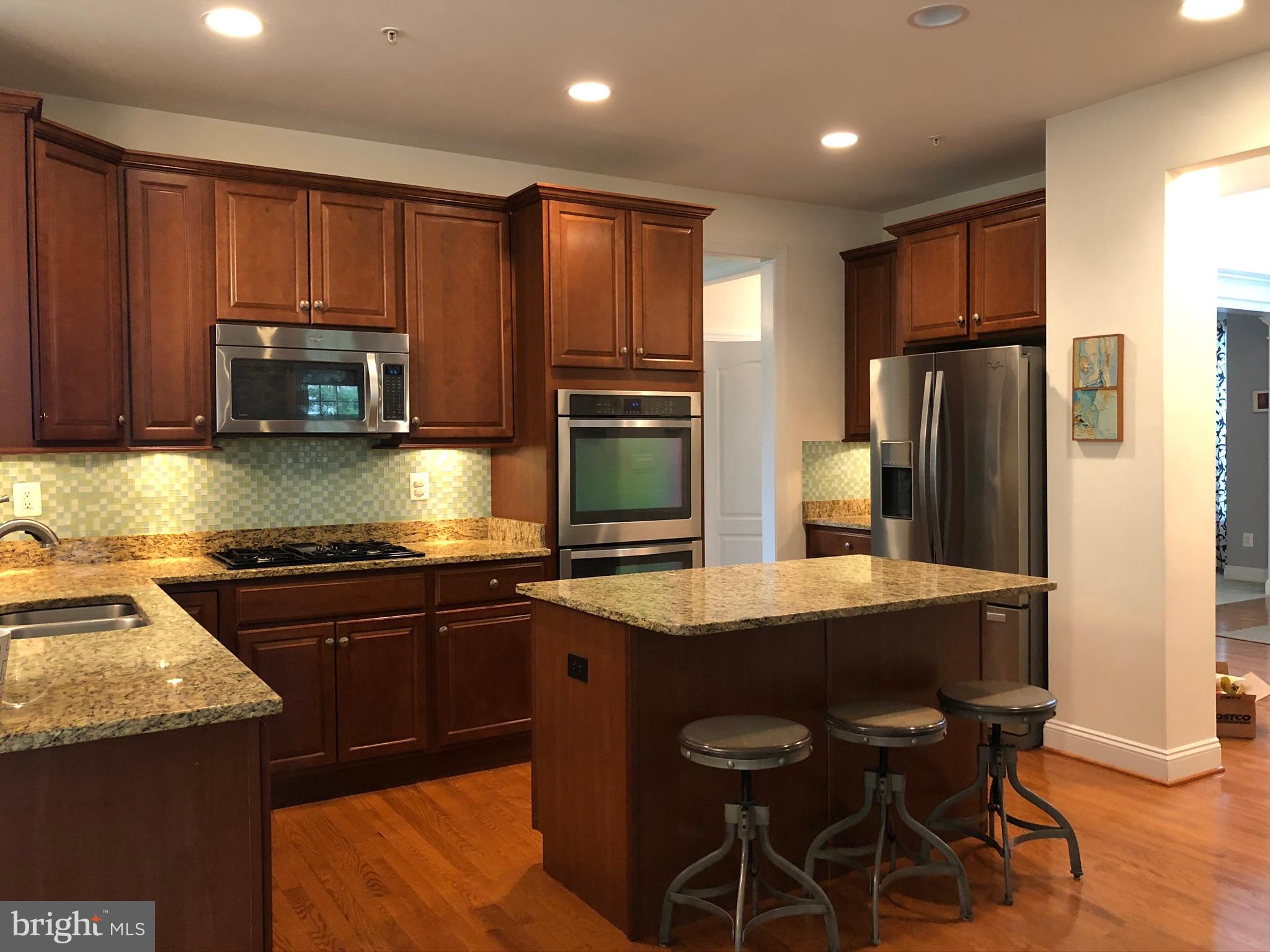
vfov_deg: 49.7
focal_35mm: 28
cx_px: 635
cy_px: 476
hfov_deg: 63.4
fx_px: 1027
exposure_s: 1/15
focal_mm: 4
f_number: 1.8
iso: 100
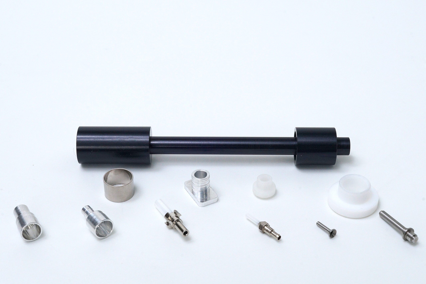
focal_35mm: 52
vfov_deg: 26.0
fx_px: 615
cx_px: 213
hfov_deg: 38.2
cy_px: 142
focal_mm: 35
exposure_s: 1/60
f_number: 20
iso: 400
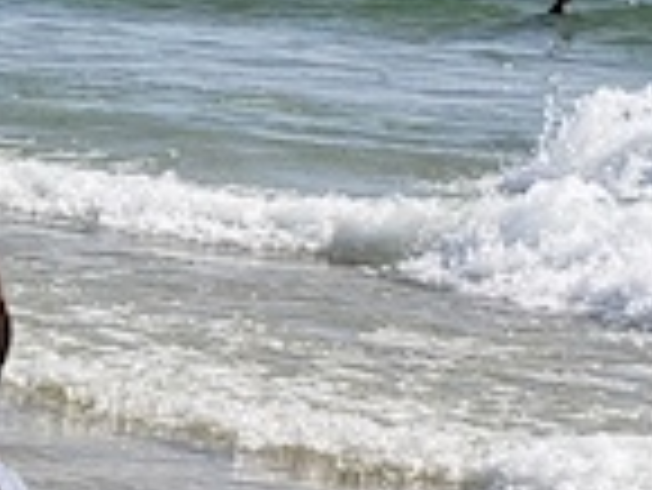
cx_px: -1084
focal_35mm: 183
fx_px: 3450
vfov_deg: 8.1
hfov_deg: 9.3
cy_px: 319
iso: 50
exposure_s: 1/1930
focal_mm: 4.3
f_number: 2.4
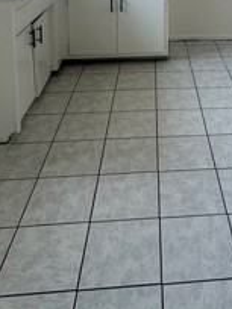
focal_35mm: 44
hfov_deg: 31.9
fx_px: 393
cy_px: -36
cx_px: 191
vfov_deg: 36.0
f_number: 2.2
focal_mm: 2.22
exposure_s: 1/99
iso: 64
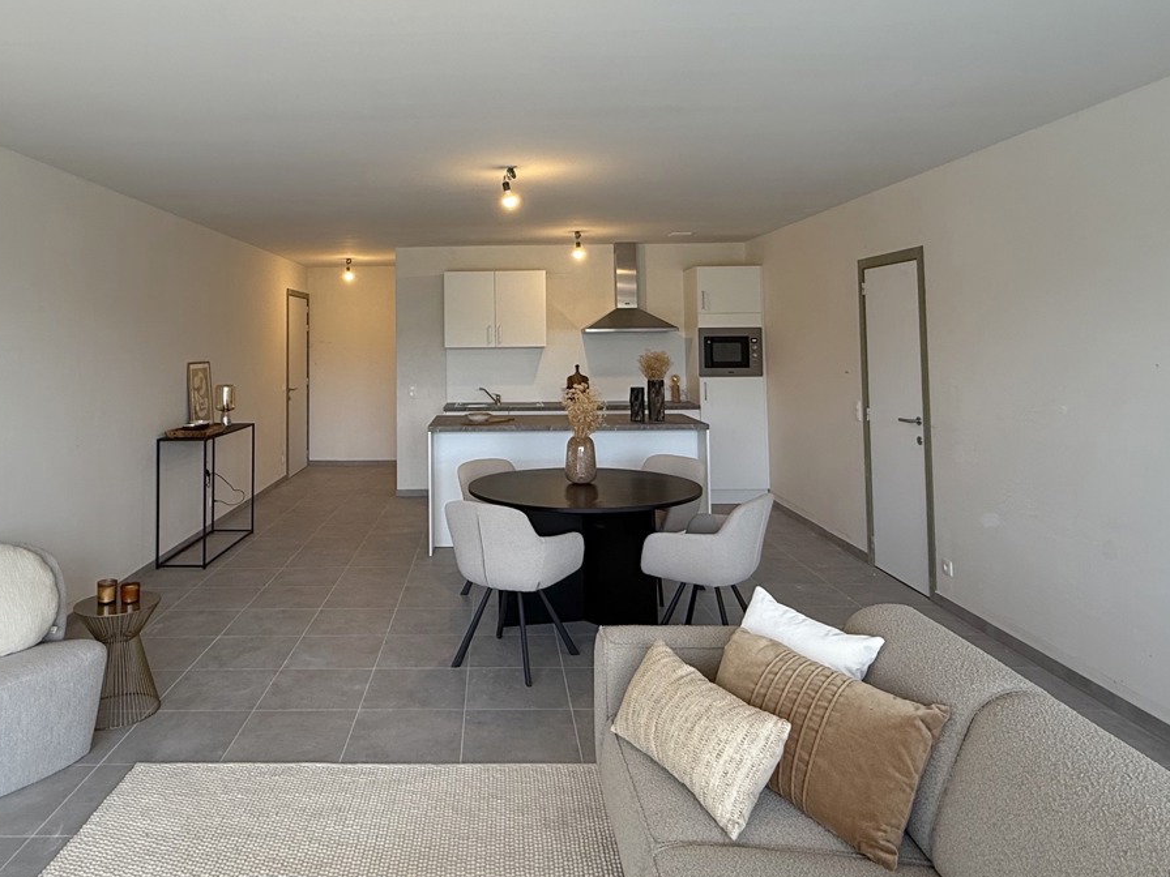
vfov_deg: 53.9
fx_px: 845
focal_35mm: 25
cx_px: 482
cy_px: 300
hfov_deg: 68.9
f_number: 2.2
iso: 80
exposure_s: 1/100
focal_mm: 2.22
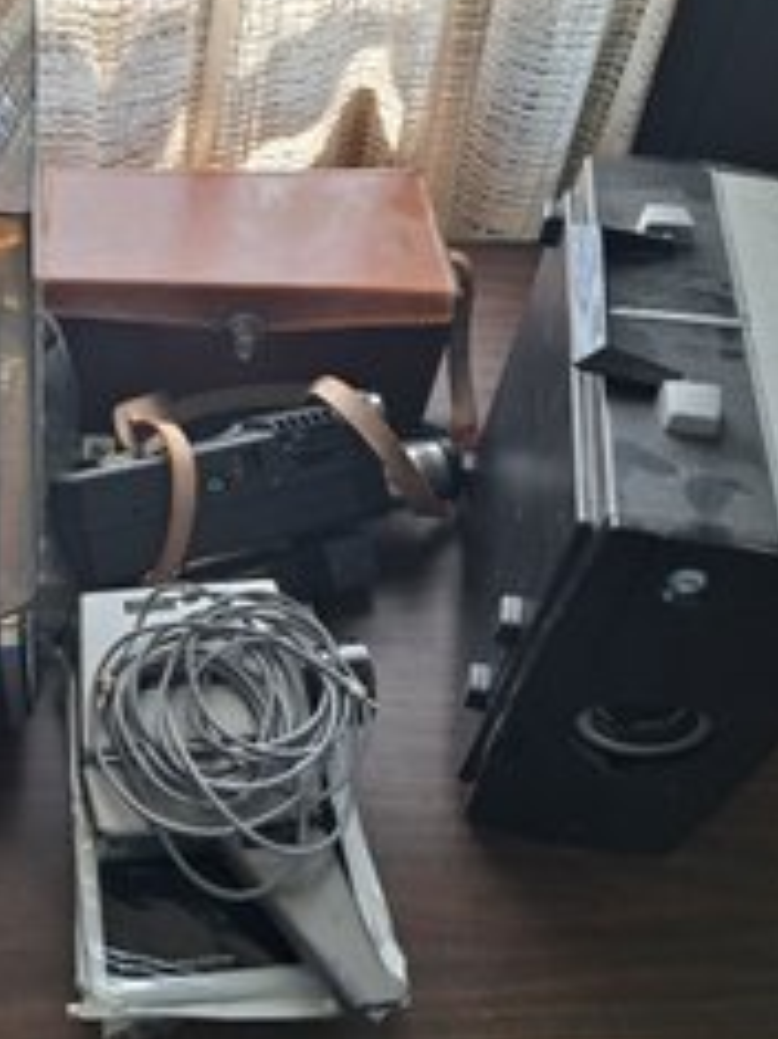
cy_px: 497
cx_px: 148
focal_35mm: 35
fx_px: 1050
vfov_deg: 52.6
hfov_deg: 39.0
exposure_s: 1/60
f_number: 1.8
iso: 50
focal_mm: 5.23
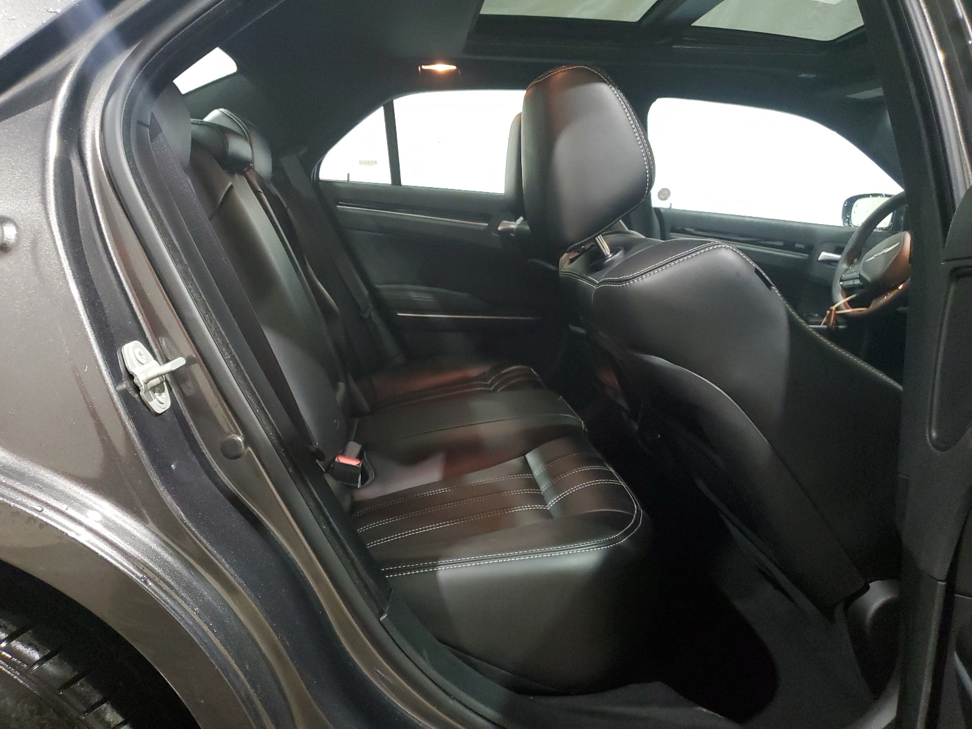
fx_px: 730
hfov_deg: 67.3
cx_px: 486
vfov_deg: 53.1
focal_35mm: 26
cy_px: 364
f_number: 1.5
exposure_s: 1/33
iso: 356
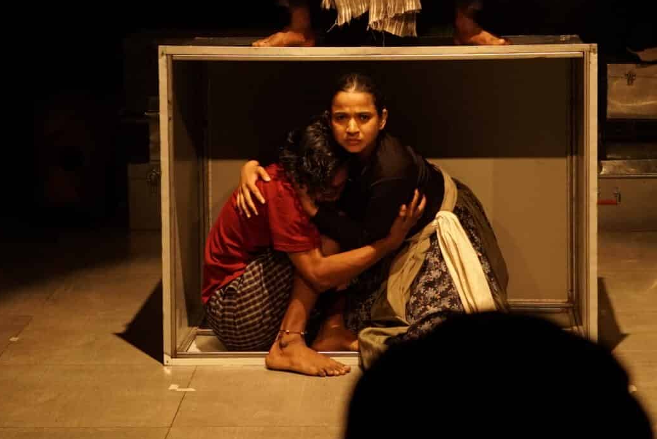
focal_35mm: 102
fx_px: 1862
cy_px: 48
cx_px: 422
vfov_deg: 13.3
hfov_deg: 20.0
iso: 2500
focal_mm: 41
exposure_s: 1/50
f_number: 4
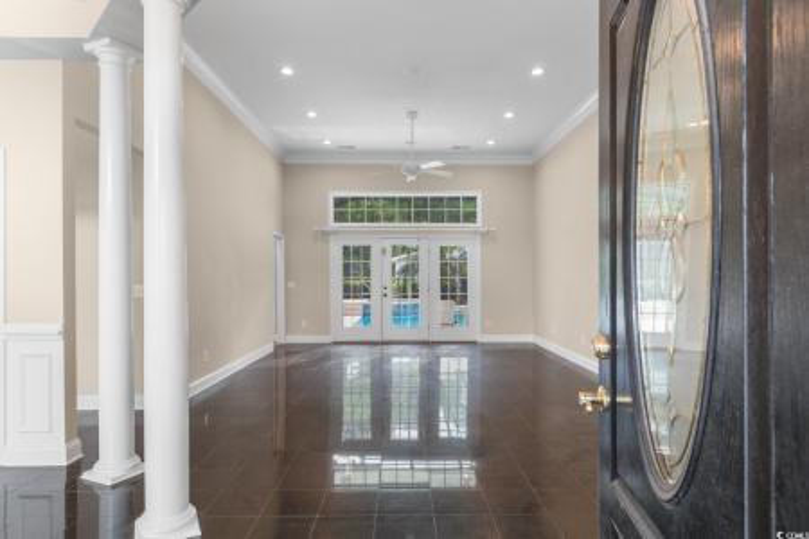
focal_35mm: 21
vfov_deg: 59.5
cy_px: 270
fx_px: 472
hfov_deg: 81.2
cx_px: 404
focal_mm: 14
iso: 100
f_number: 5
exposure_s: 1/4
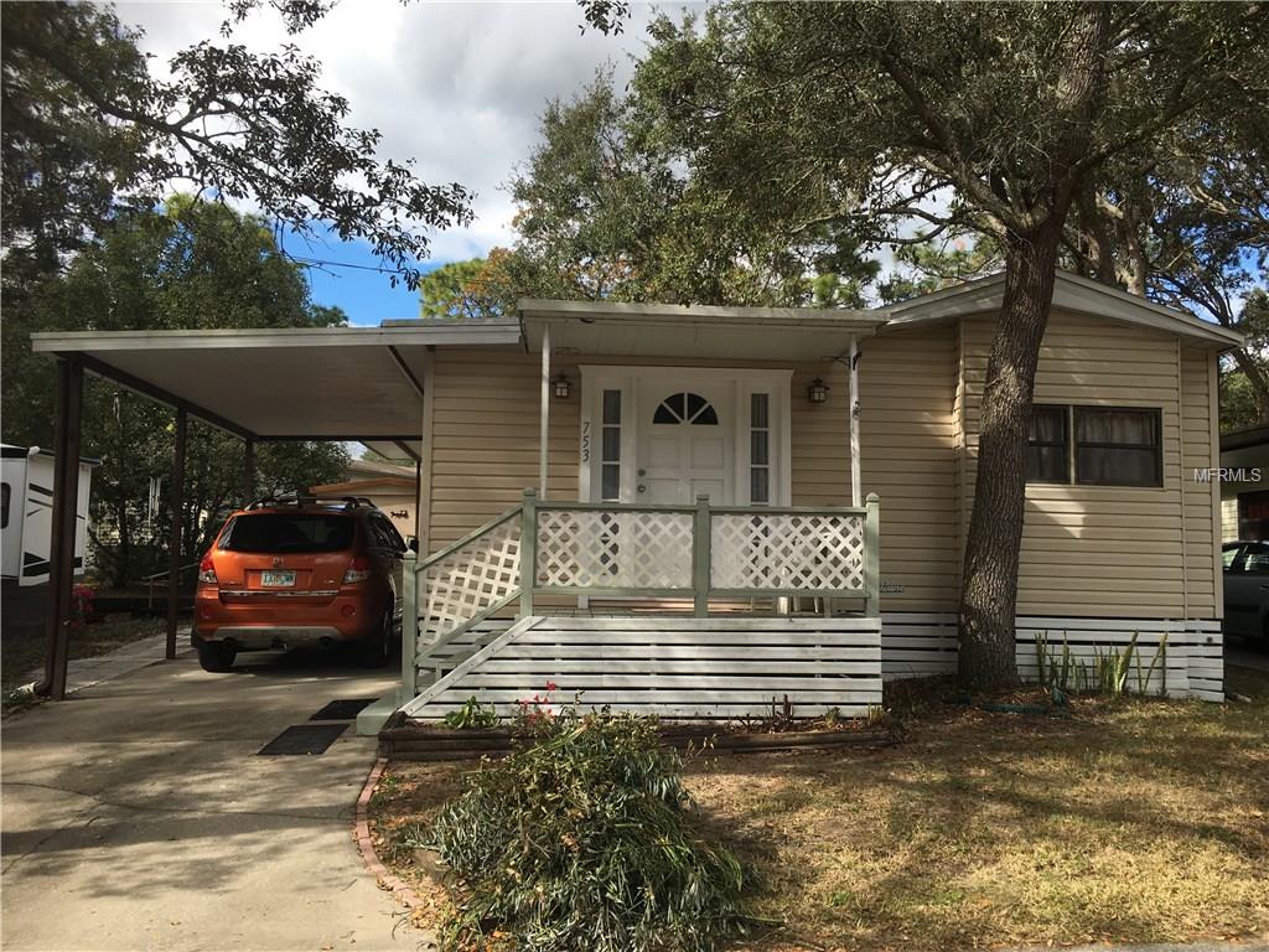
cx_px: 634
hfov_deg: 61.7
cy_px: 476
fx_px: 1063
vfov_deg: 48.2
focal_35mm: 29
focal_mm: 4.15
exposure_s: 1/705
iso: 25
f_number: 2.2
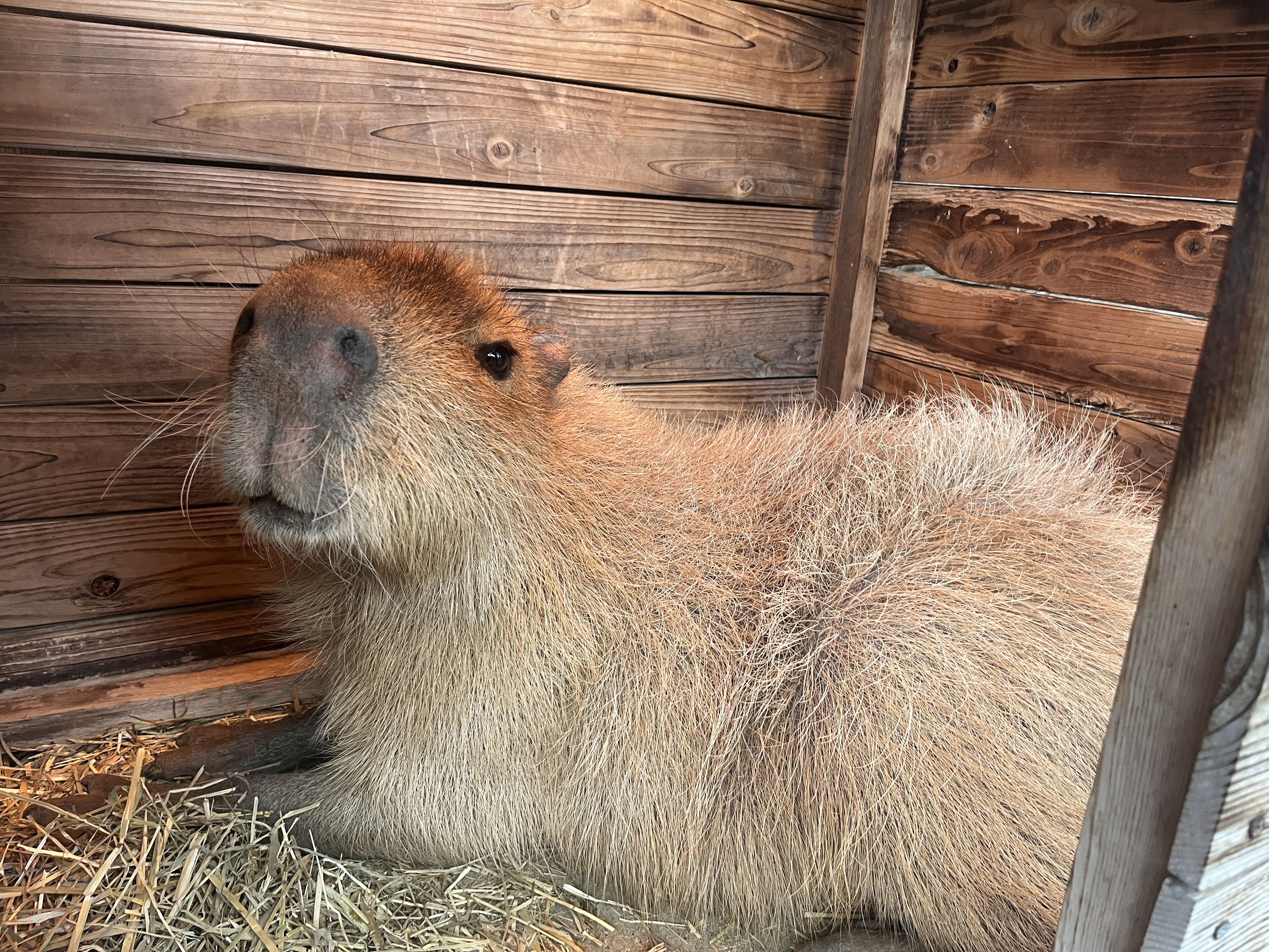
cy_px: 476
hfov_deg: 67.3
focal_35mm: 26
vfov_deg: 53.1
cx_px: 634
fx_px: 953
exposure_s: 1/50
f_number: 1.6
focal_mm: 5.1
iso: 125
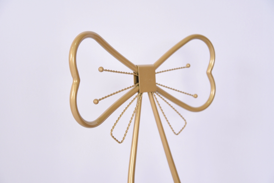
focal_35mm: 52
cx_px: 137
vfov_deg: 26.0
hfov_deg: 38.2
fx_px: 396
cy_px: 92
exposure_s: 1/10
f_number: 4.2
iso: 125
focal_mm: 52
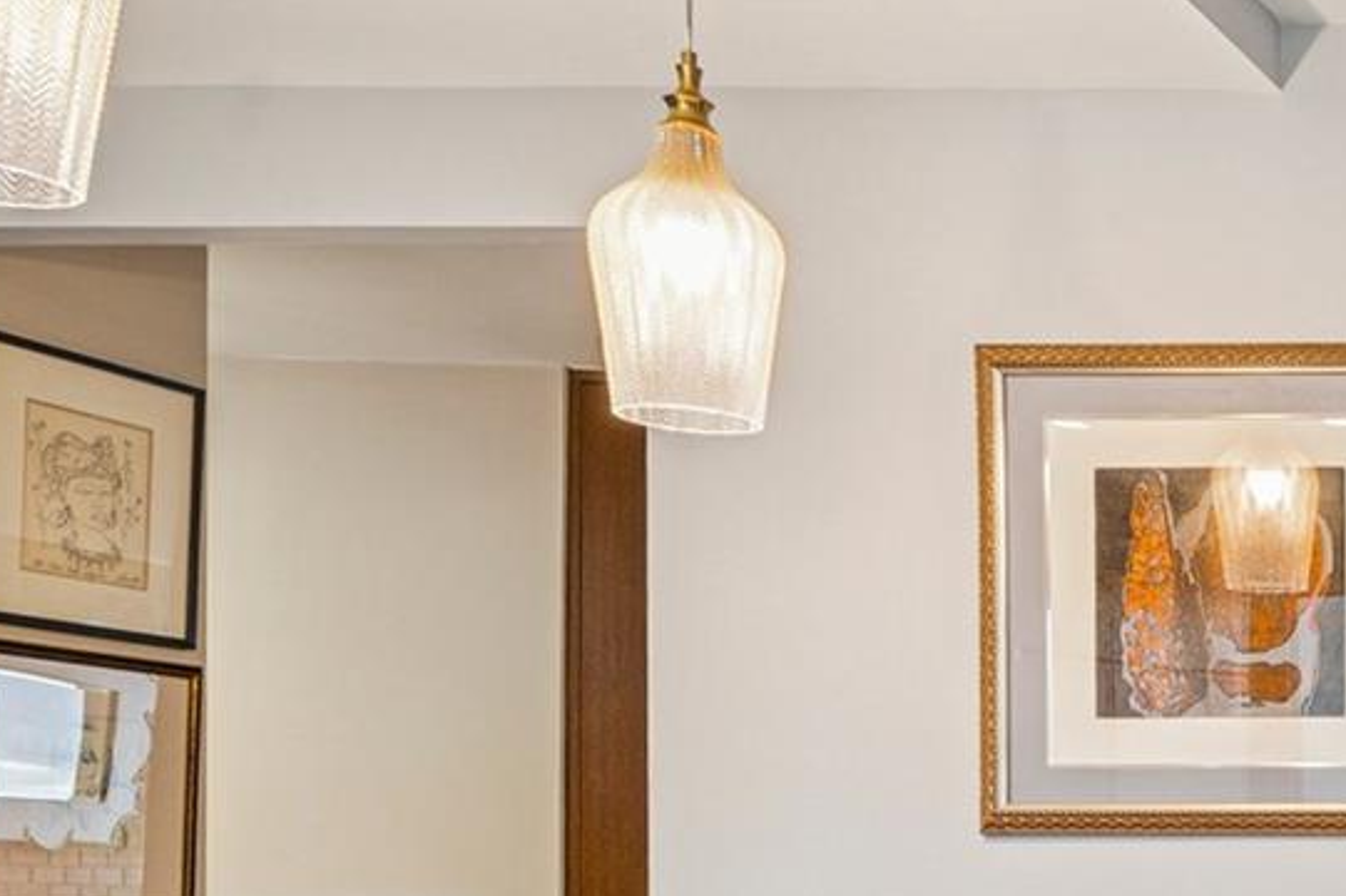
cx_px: 2197
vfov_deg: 23.2
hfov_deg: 24.7
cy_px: 1090
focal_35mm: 53
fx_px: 1980
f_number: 11
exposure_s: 1/5
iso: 200
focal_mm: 14
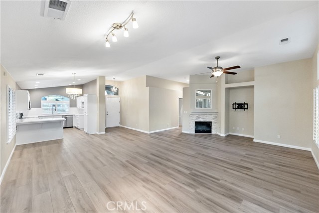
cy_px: 106
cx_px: 160
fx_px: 124
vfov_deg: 81.2
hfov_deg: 104.2
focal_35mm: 14
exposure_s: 1/160
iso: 2500
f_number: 4
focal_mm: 14
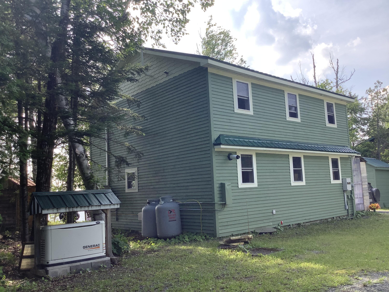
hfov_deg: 58.4
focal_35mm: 31
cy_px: 146
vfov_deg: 45.4
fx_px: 348
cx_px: 194
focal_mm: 3.3
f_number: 2.4
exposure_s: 1/256
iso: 25
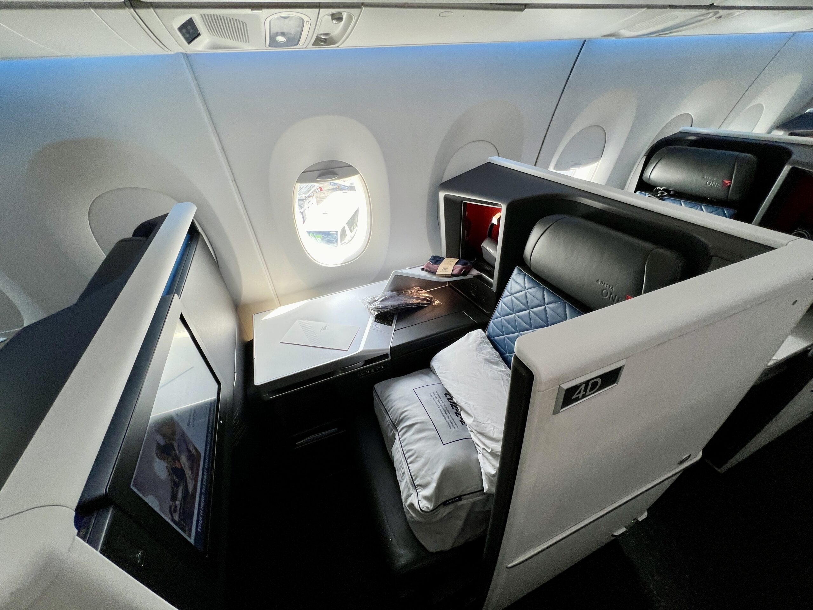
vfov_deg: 89.9
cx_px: 406
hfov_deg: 106.2
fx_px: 305
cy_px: 305
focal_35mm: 13
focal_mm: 1.57
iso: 64
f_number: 1.8
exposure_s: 1/126
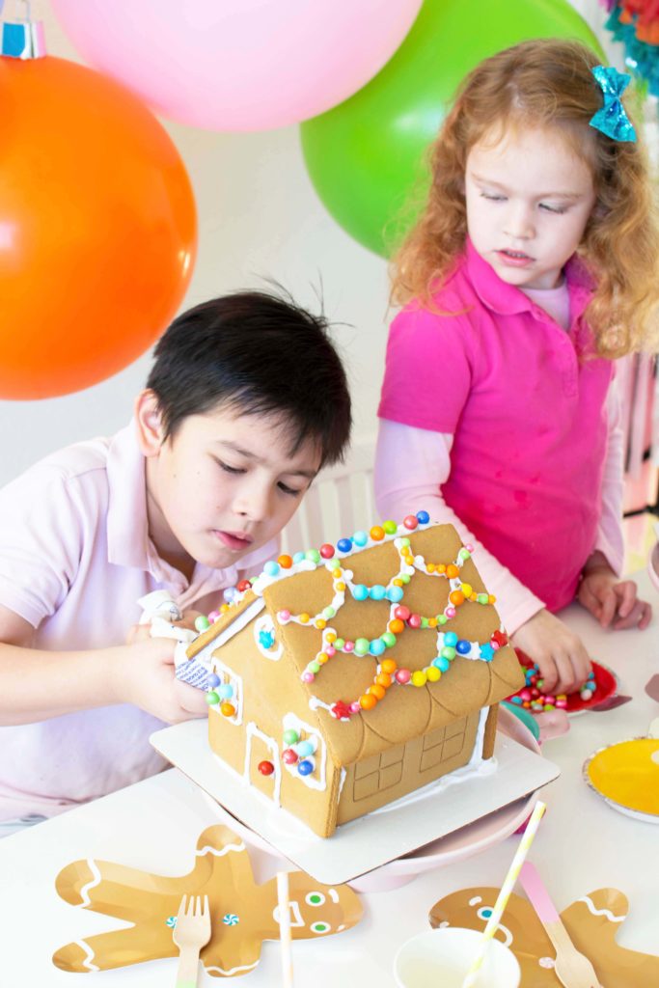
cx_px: 330
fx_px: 1441
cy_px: 494
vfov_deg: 37.8
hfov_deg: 25.8
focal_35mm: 52
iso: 200
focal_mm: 35
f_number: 4
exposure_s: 1/40
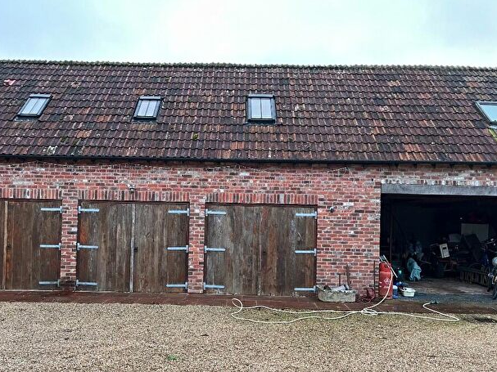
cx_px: 228
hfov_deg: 59.9
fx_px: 431
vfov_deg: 46.7
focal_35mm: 30
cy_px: 212
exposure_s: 1/60
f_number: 1.6
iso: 200
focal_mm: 5.1
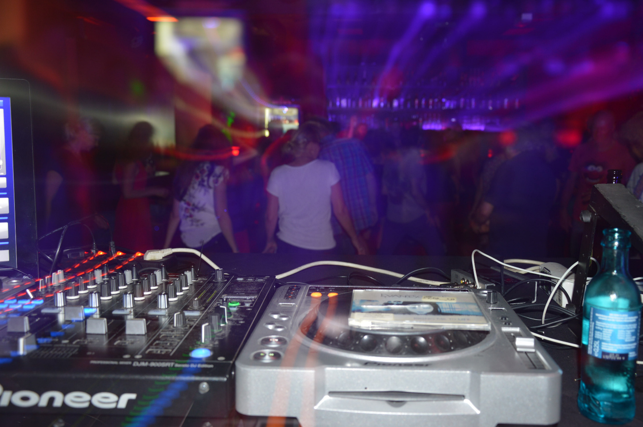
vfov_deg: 36.8
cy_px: 214
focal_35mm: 36
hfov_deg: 53.2
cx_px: 322
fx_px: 642
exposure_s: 1
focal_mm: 24
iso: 200
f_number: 3.8
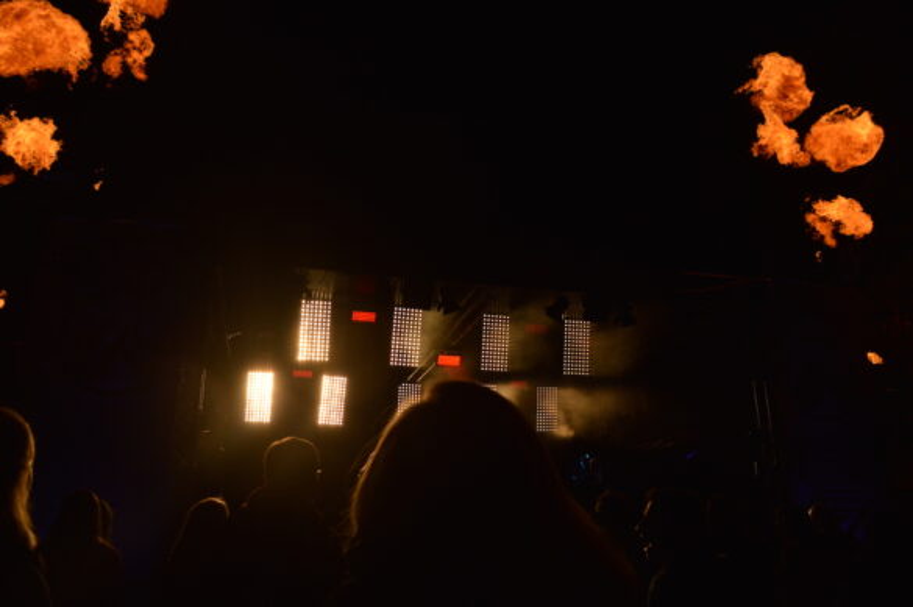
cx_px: 456
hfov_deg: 67.4
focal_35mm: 27
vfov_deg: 47.9
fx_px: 684
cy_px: 304
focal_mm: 18
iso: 400
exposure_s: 1/1600
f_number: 6.3
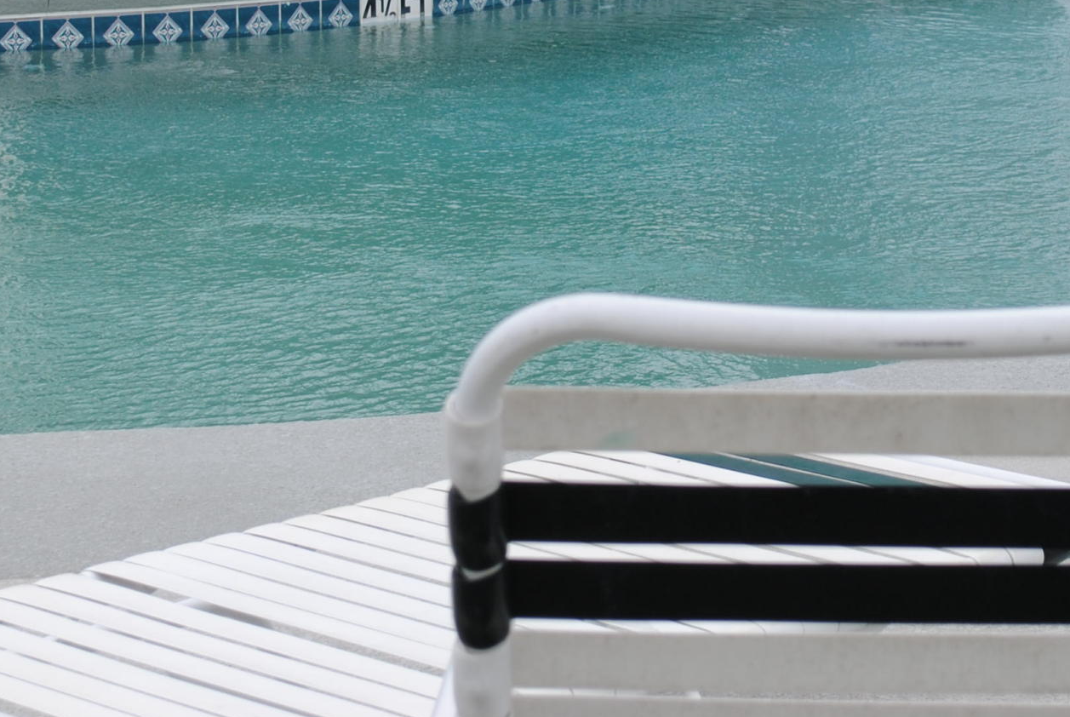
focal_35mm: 136
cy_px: -135
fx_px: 4048
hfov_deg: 15.1
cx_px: 592
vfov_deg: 10.0
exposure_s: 1/200
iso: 100
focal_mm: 38
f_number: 7.1
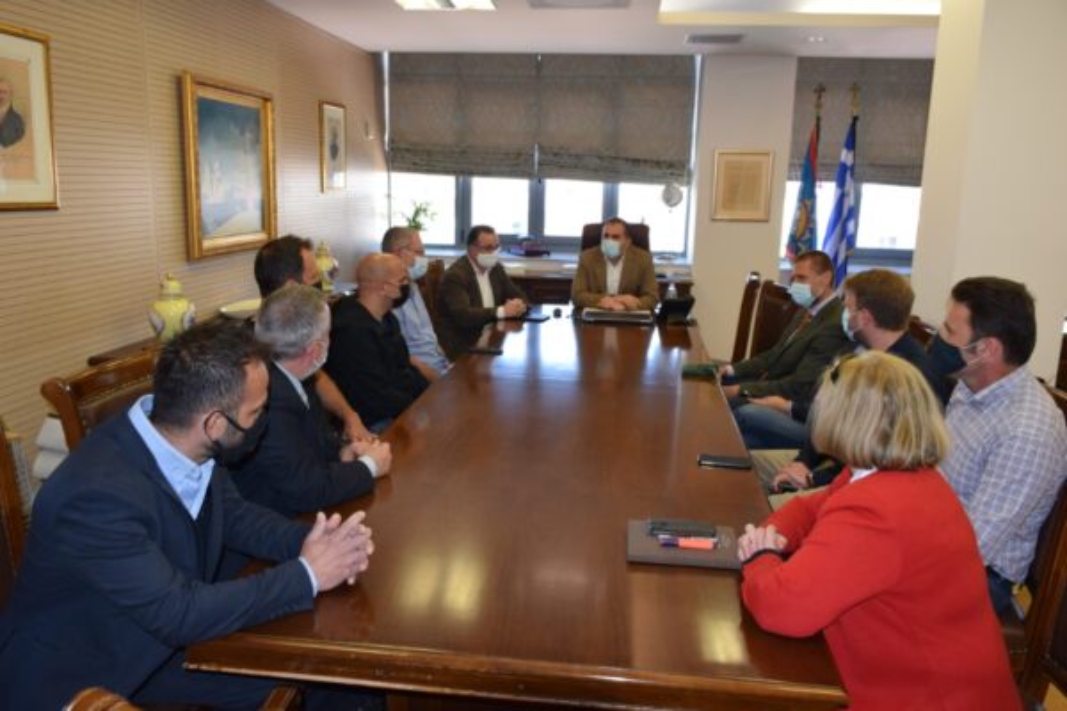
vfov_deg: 47.9
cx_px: 534
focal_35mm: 27
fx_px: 800
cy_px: 356
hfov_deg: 67.4
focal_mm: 18
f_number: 5.6
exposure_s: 1/125
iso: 800
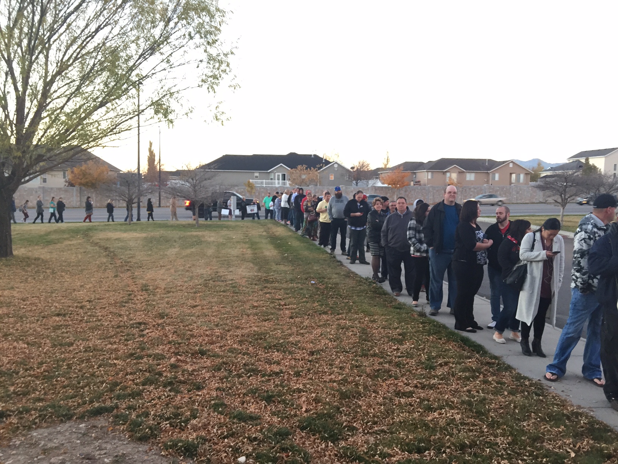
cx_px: 309
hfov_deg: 61.7
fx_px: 518
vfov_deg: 48.2
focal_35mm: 29
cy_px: 232
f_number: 2.2
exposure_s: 1/30
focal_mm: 4.15
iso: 100
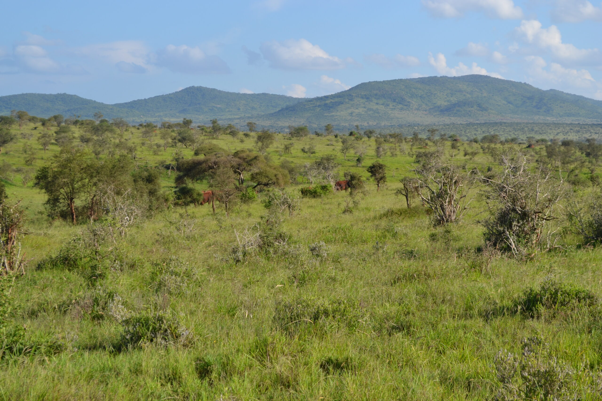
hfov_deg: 24.6
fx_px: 1380
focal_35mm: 82
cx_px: 301
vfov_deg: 16.6
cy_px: 200
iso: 100
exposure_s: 1/200
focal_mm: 55
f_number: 7.1
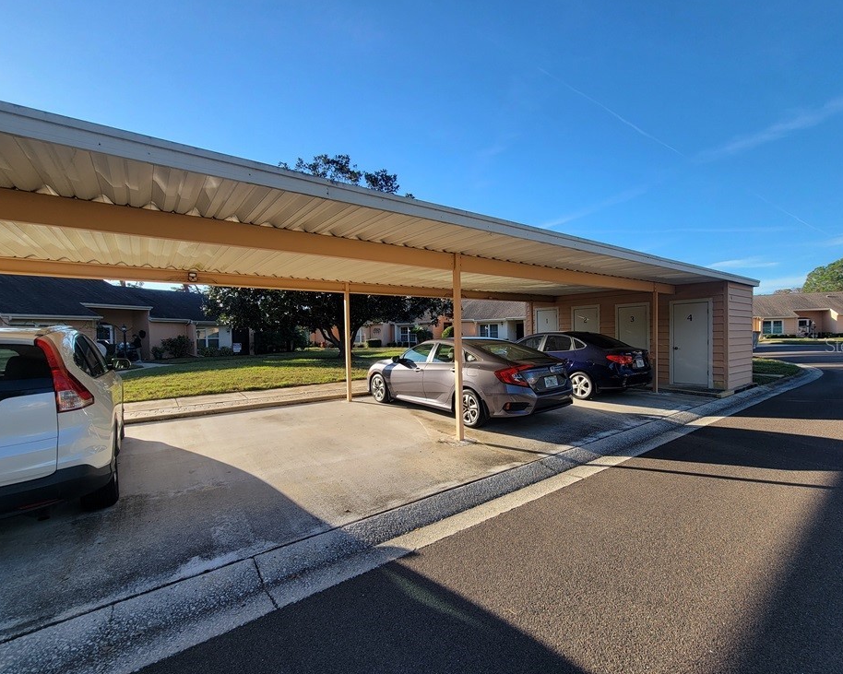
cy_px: 345
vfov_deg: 88.0
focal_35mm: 14
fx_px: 349
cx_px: 447
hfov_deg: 100.6
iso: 50
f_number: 2.2
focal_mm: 2.2
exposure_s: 1/688
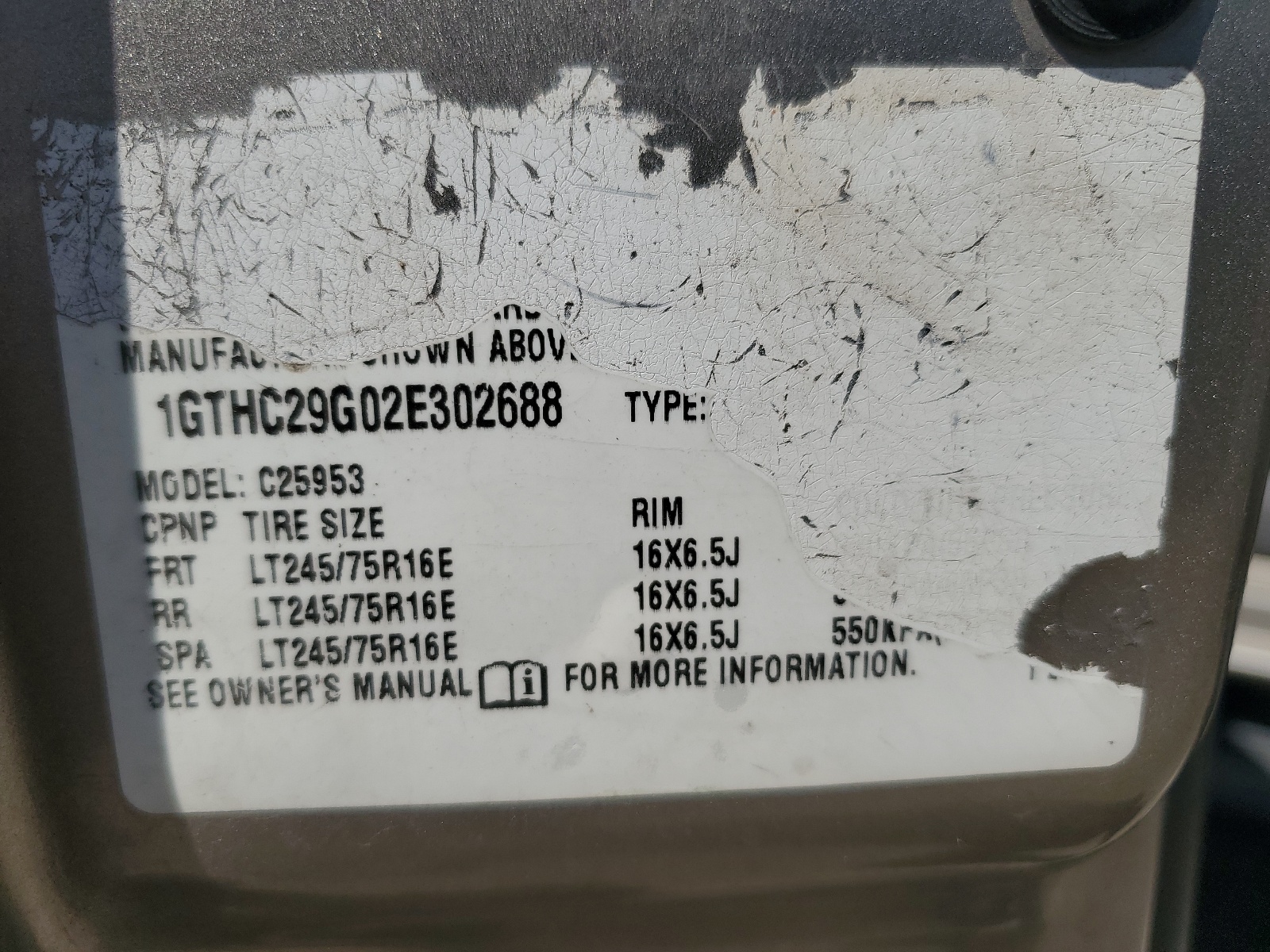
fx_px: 954
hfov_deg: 67.3
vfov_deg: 53.1
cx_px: 635
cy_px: 476
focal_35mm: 26
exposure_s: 1/10000
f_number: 1.5
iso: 50
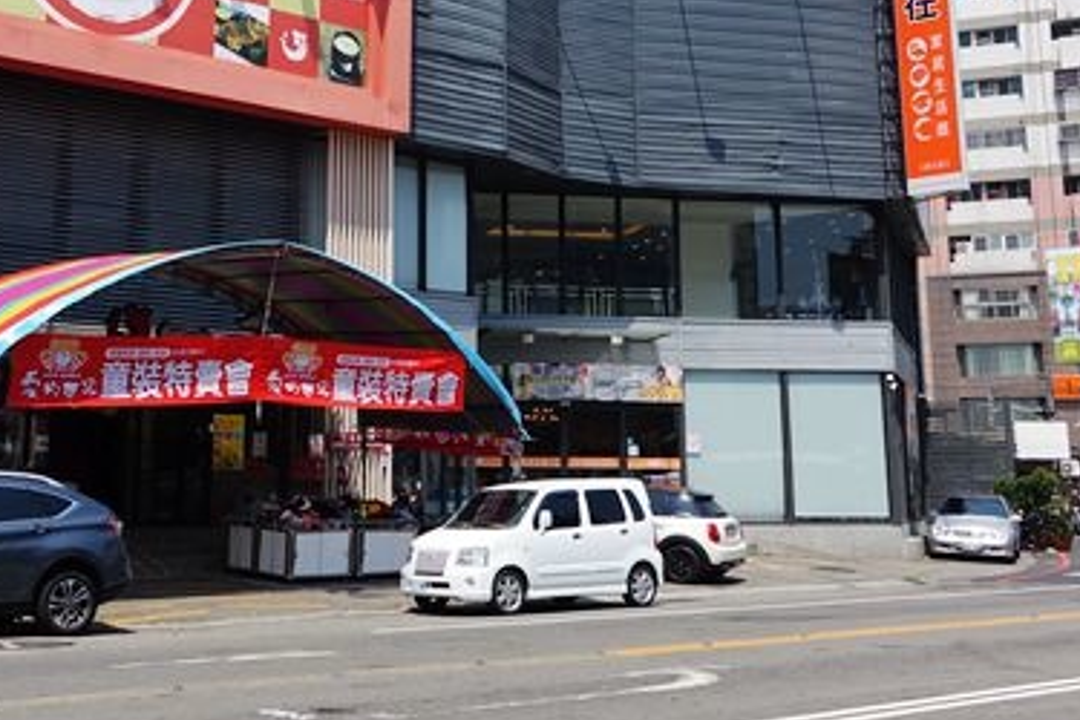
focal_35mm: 52
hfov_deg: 38.0
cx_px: 409
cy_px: 145
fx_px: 1560
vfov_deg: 25.5
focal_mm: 11
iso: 125
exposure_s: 1/500
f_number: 5.6
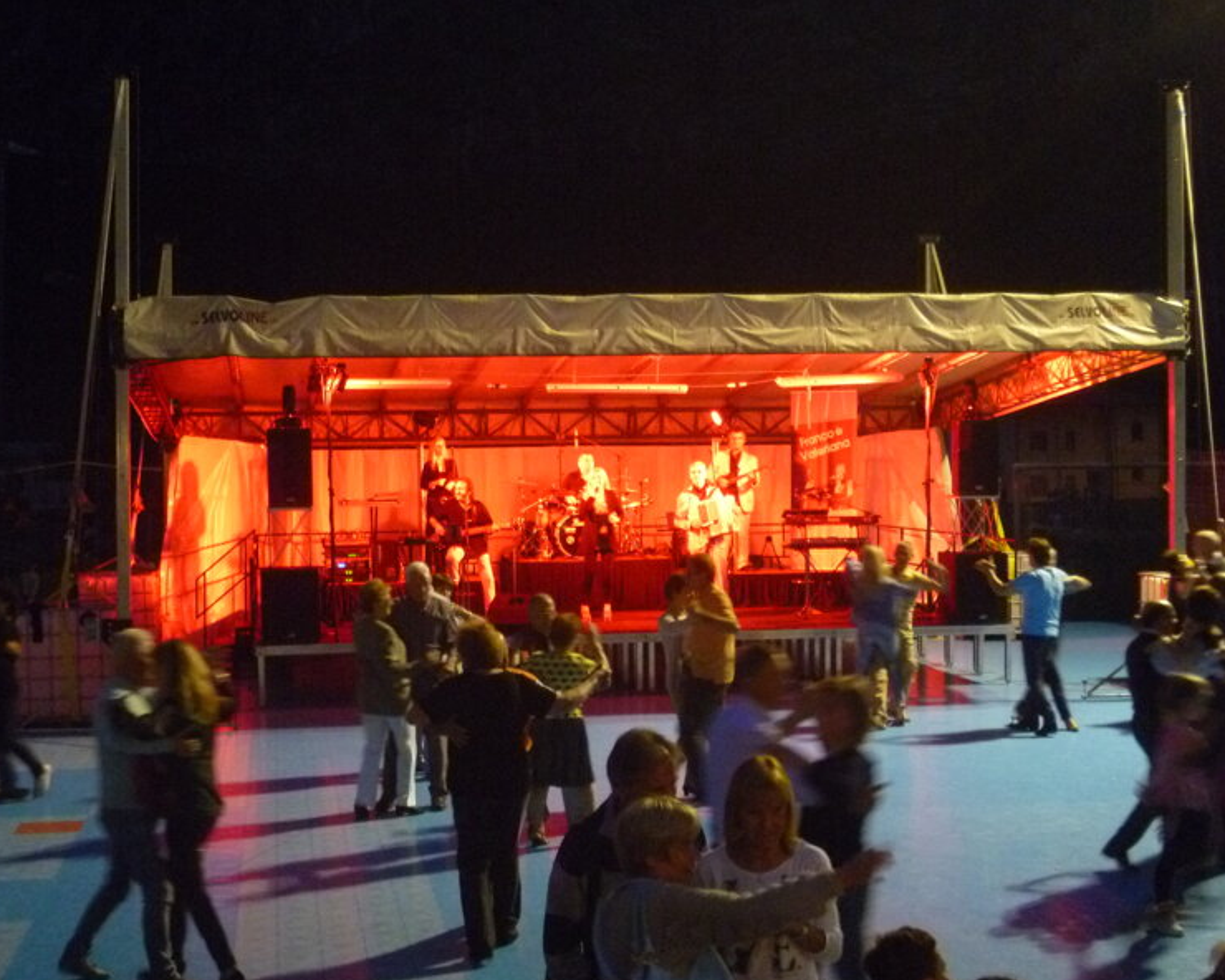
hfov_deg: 32.5
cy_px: 495
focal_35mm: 58
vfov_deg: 26.2
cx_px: 564
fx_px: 2103
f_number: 3.8
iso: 800
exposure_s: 1/10
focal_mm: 9.8
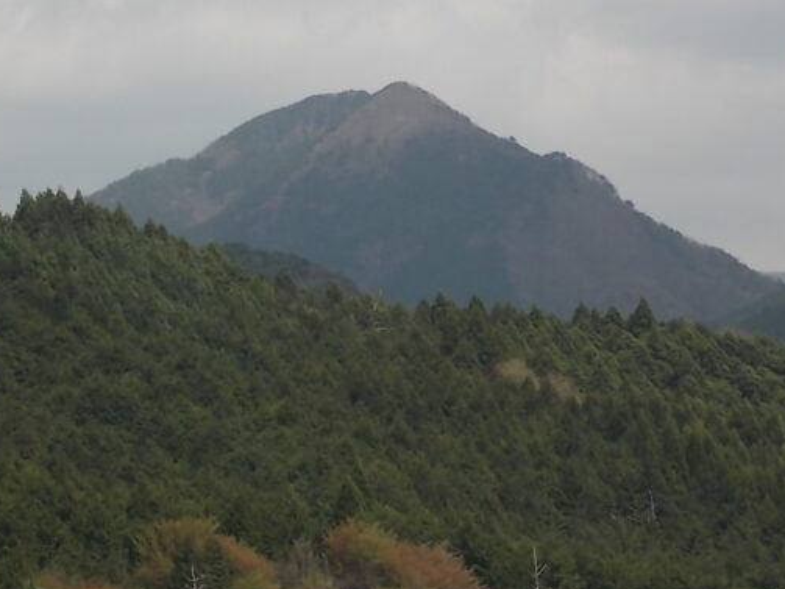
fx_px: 3968
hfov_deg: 11.3
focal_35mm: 175
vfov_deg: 8.5
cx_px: 378
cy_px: 136
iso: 80
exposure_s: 1/400
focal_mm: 15.4
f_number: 6.3
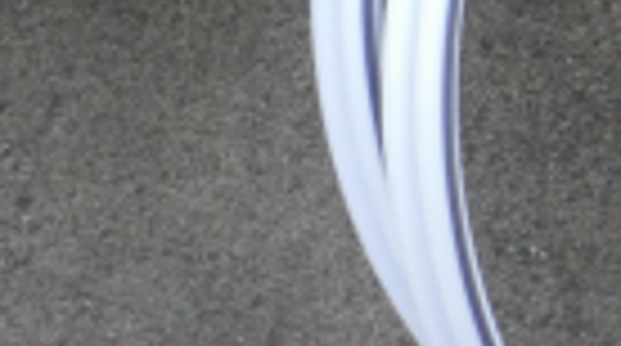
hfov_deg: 5.7
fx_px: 6212
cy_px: 108
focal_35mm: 378
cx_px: 482
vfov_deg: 3.2
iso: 160
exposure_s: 1/80
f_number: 5.1
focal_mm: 19
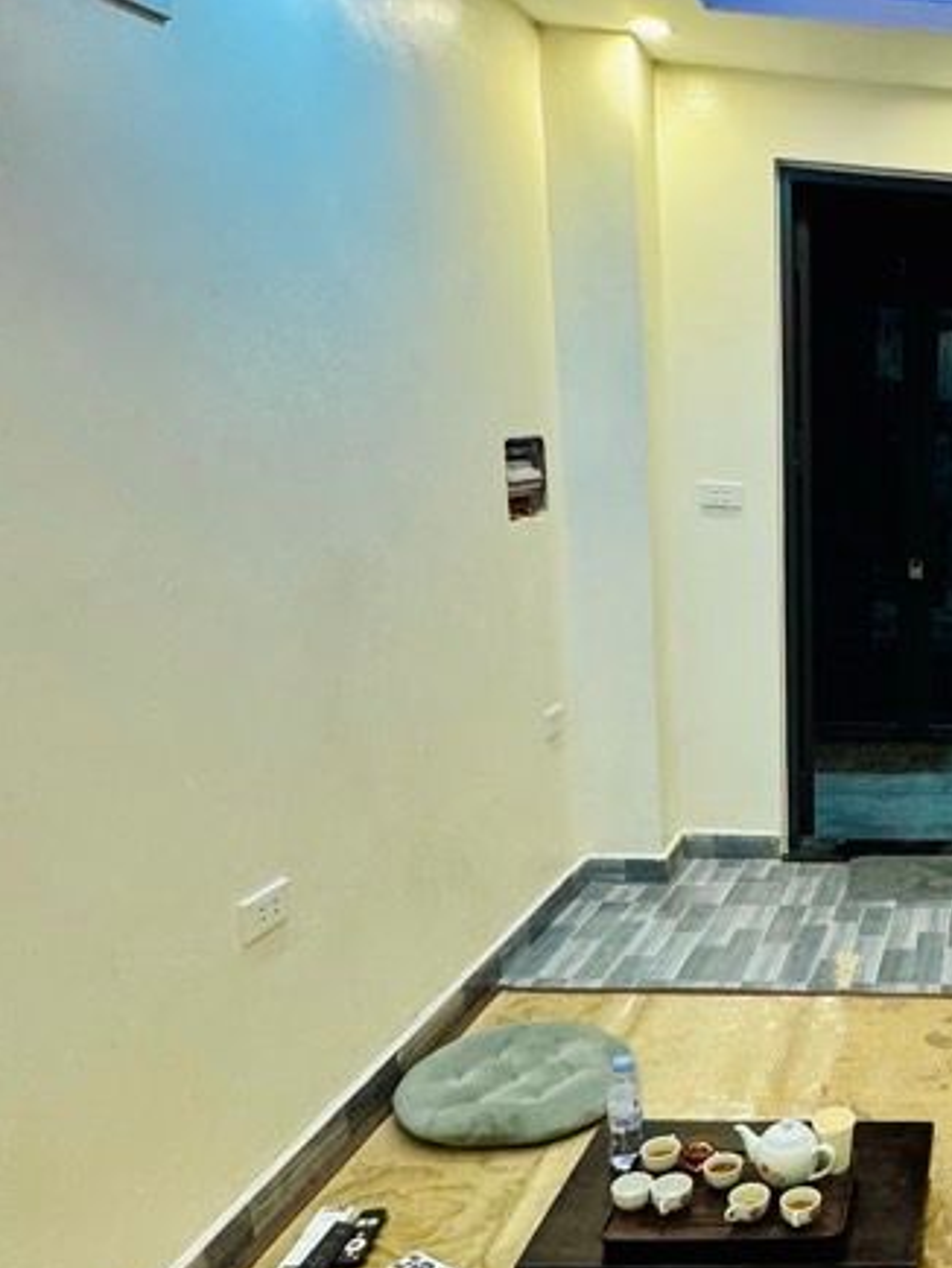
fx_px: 1209
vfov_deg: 55.0
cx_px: 1116
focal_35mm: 33
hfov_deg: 35.0
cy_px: 745
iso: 200
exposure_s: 1/50
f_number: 2.2
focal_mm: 2.22
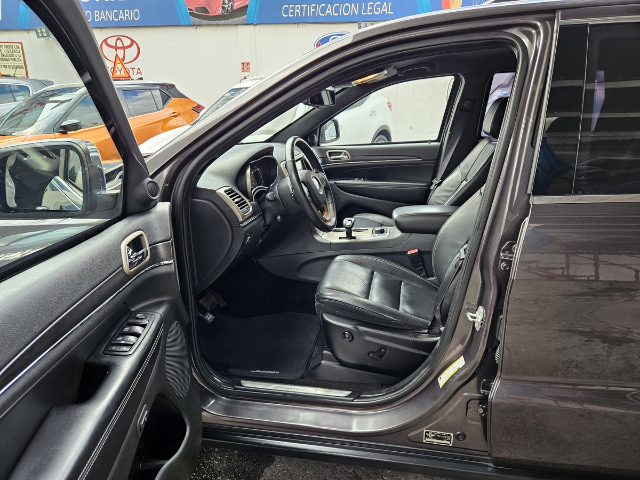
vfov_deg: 58.9
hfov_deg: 73.9
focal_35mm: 23
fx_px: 425
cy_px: 240
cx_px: 320
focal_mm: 5.4
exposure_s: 1/120
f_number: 1.8
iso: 200
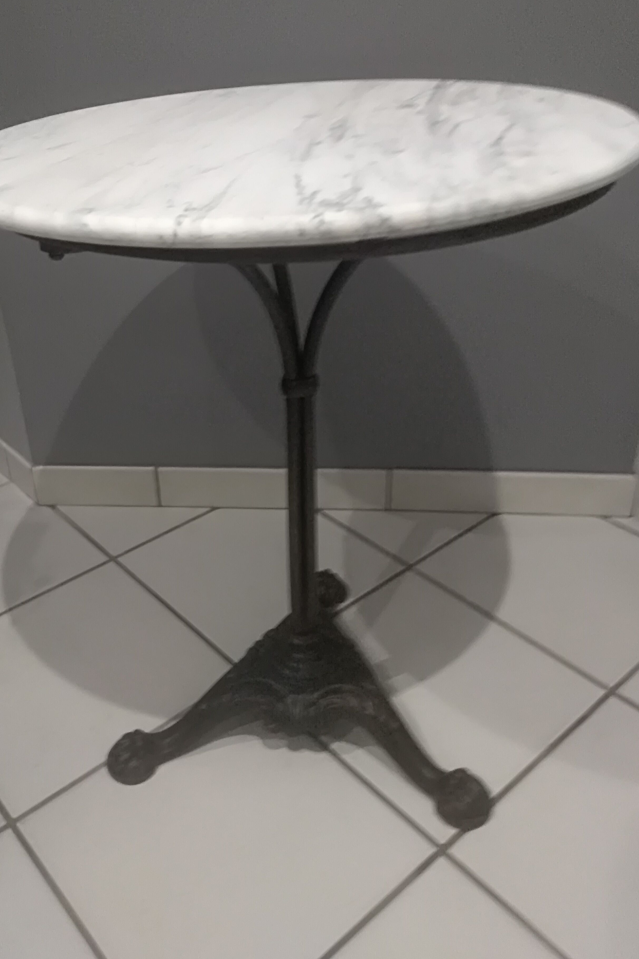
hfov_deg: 42.1
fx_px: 825
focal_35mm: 31
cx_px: 251
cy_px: 423
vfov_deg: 60.1
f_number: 2
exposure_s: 1/25
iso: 790
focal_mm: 3.54
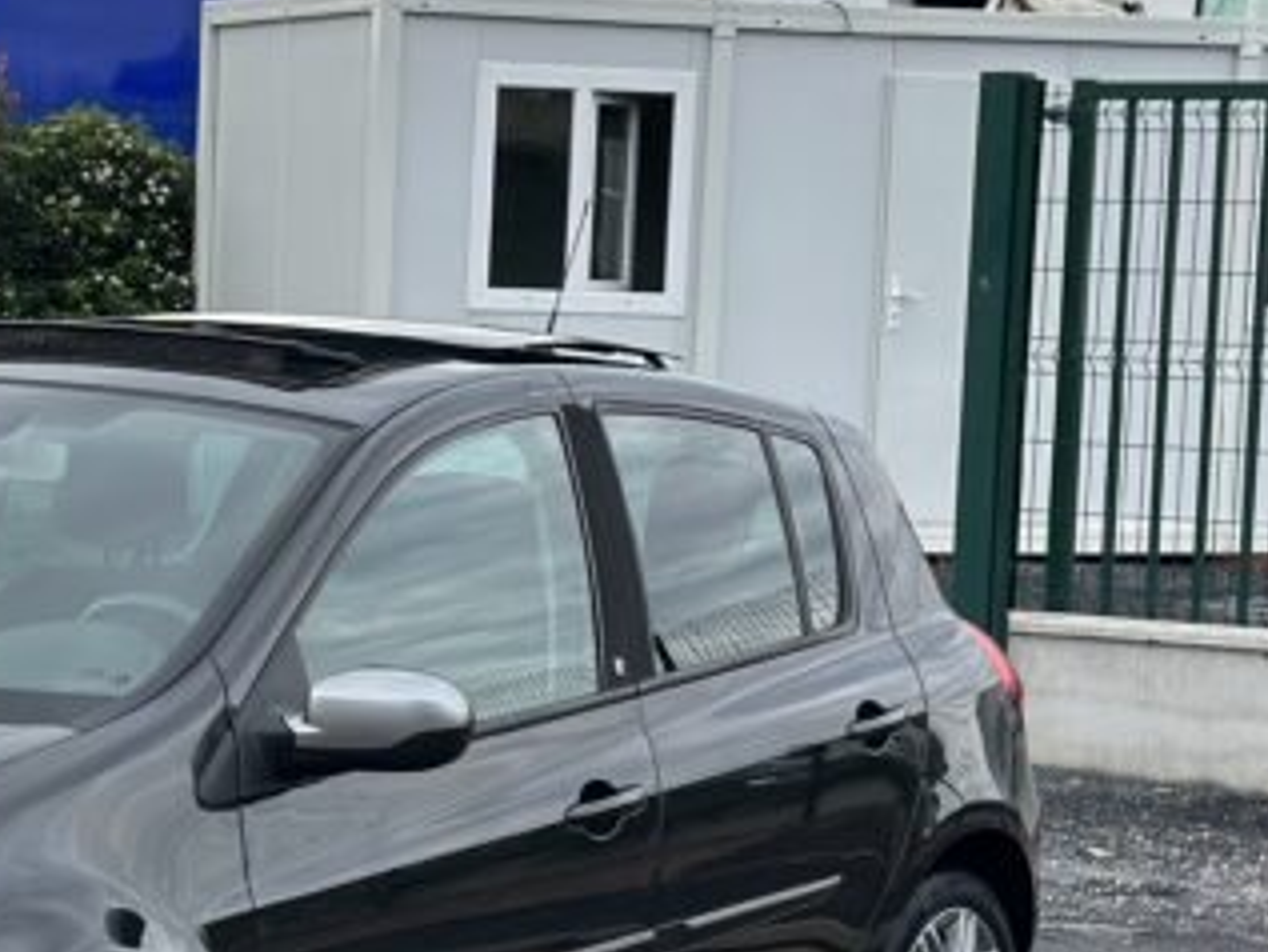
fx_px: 4434
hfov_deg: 16.0
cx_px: 72
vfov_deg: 12.2
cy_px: 684
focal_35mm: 121
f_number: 1.78
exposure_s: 1/1376
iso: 80
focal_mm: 6.86
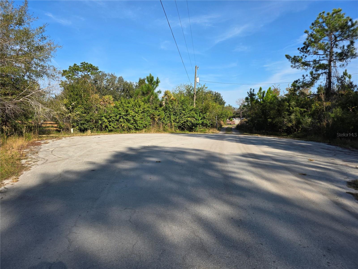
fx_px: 238
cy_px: 134
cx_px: 179
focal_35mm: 23
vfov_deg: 58.9
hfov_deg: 73.9
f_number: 1.7
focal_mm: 6.3
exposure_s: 1/4650
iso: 80
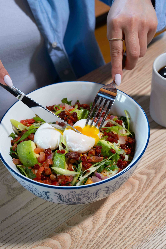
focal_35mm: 70
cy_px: 124
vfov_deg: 28.8
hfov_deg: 19.5
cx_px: 83
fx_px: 484
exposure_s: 1/30
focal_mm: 70
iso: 320
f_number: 9
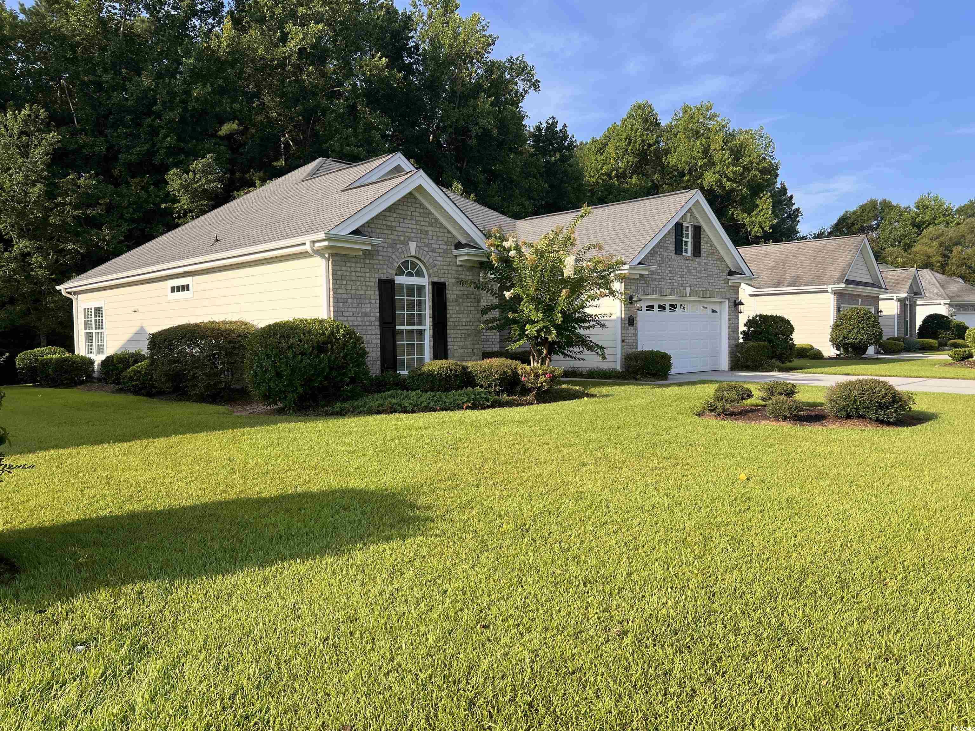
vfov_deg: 53.1
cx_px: 488
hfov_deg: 67.3
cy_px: 366
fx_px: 732
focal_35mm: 26
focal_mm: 5.7
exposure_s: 1/2165
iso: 50
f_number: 1.5
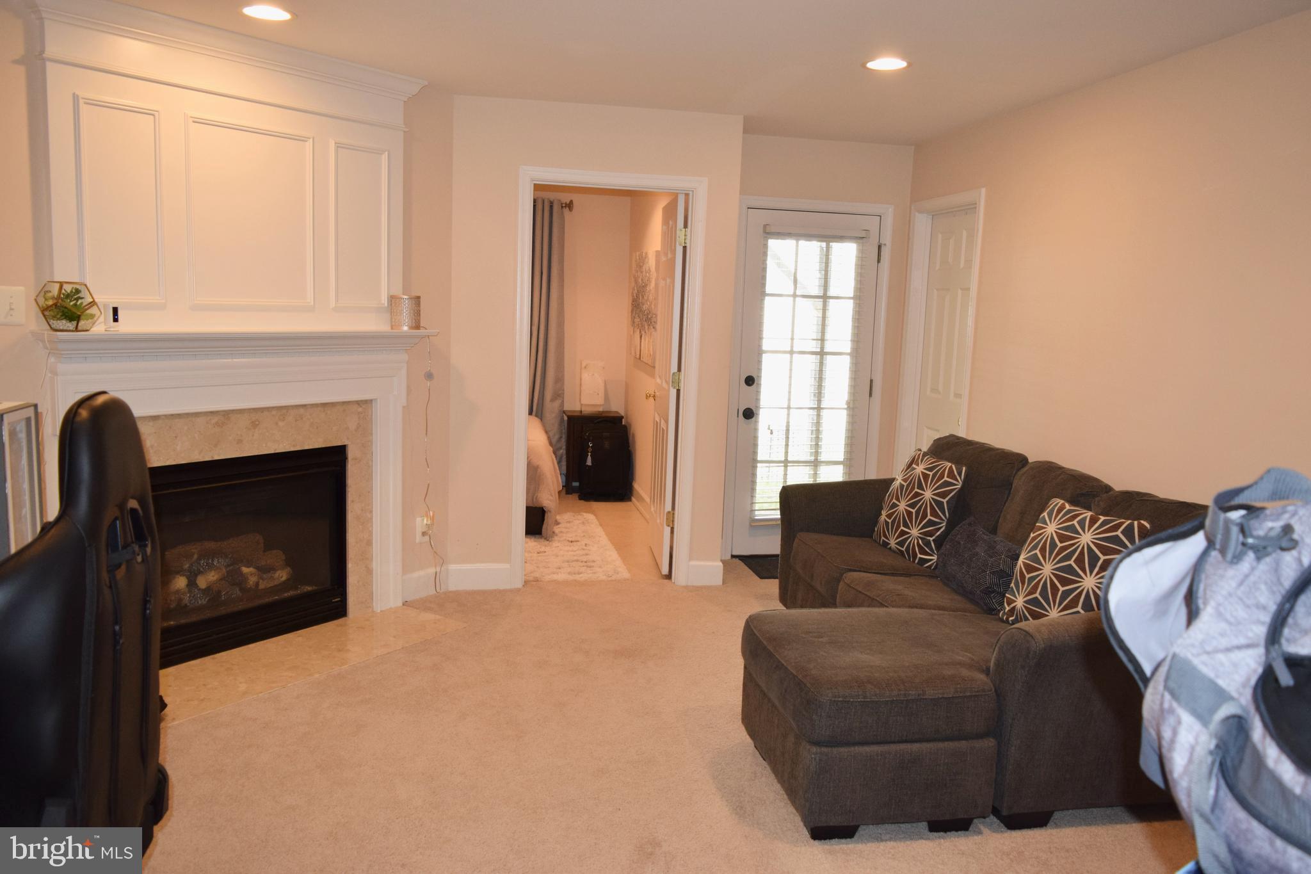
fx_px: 983
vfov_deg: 47.9
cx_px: 656
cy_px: 437
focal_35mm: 27
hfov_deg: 67.4
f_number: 4.5
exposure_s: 1/80
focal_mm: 18
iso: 800
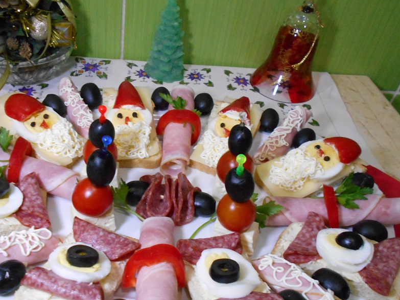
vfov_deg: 41.6
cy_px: 175
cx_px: 180
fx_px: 393
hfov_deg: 53.9
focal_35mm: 34
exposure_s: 1/40
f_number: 3.2
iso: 800
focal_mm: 4.6
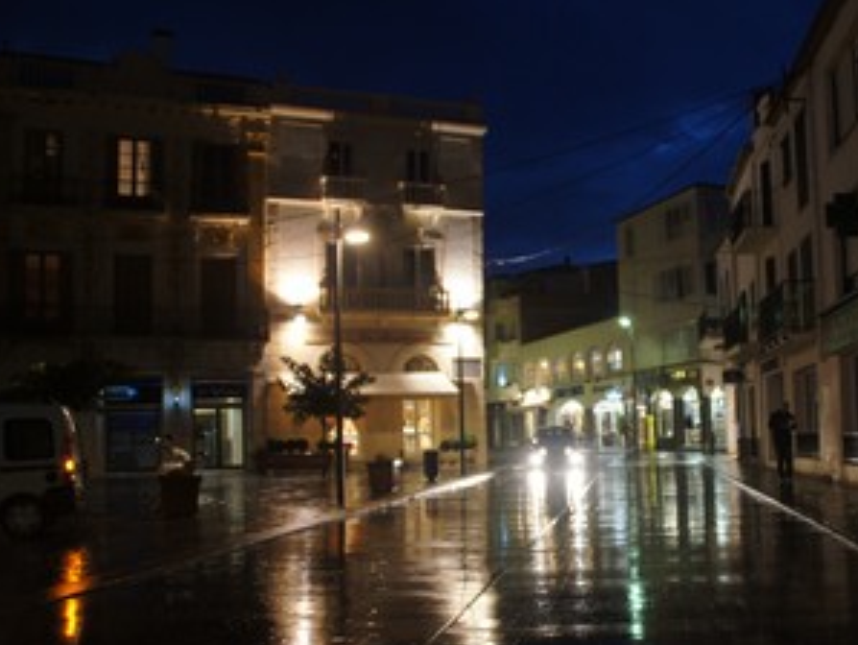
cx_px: 616
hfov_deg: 45.5
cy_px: 387
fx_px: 992
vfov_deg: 35.9
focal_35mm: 40
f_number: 3.5
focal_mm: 18
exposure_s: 1/30
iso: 2500
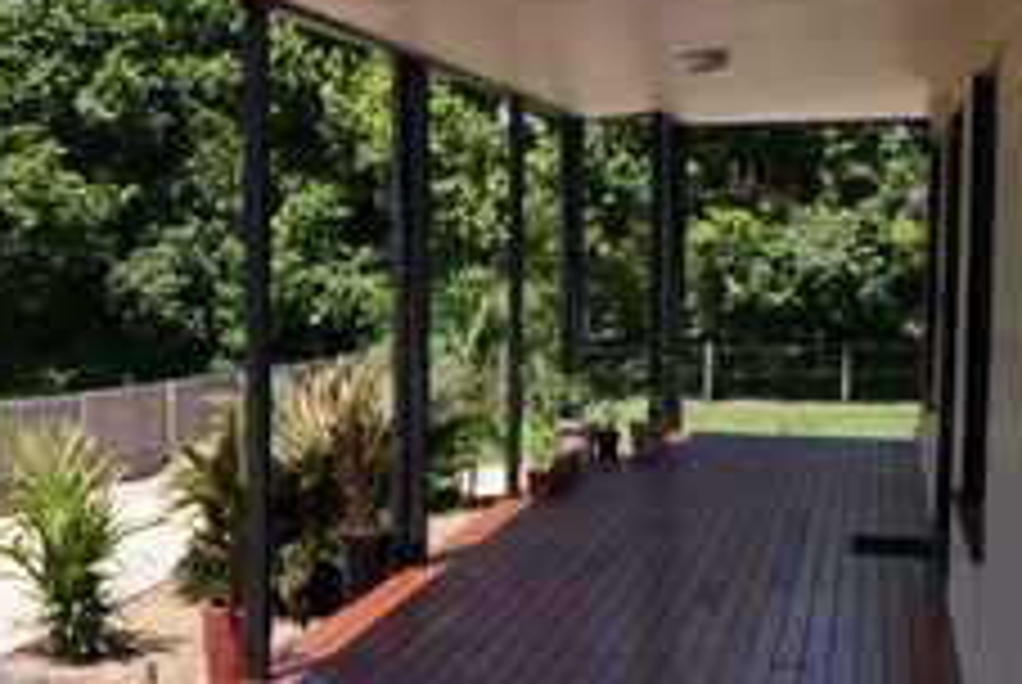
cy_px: 385
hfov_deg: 30.0
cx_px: -9
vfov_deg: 22.0
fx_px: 1762
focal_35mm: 62
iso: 100
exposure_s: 1/125
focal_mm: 20
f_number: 10
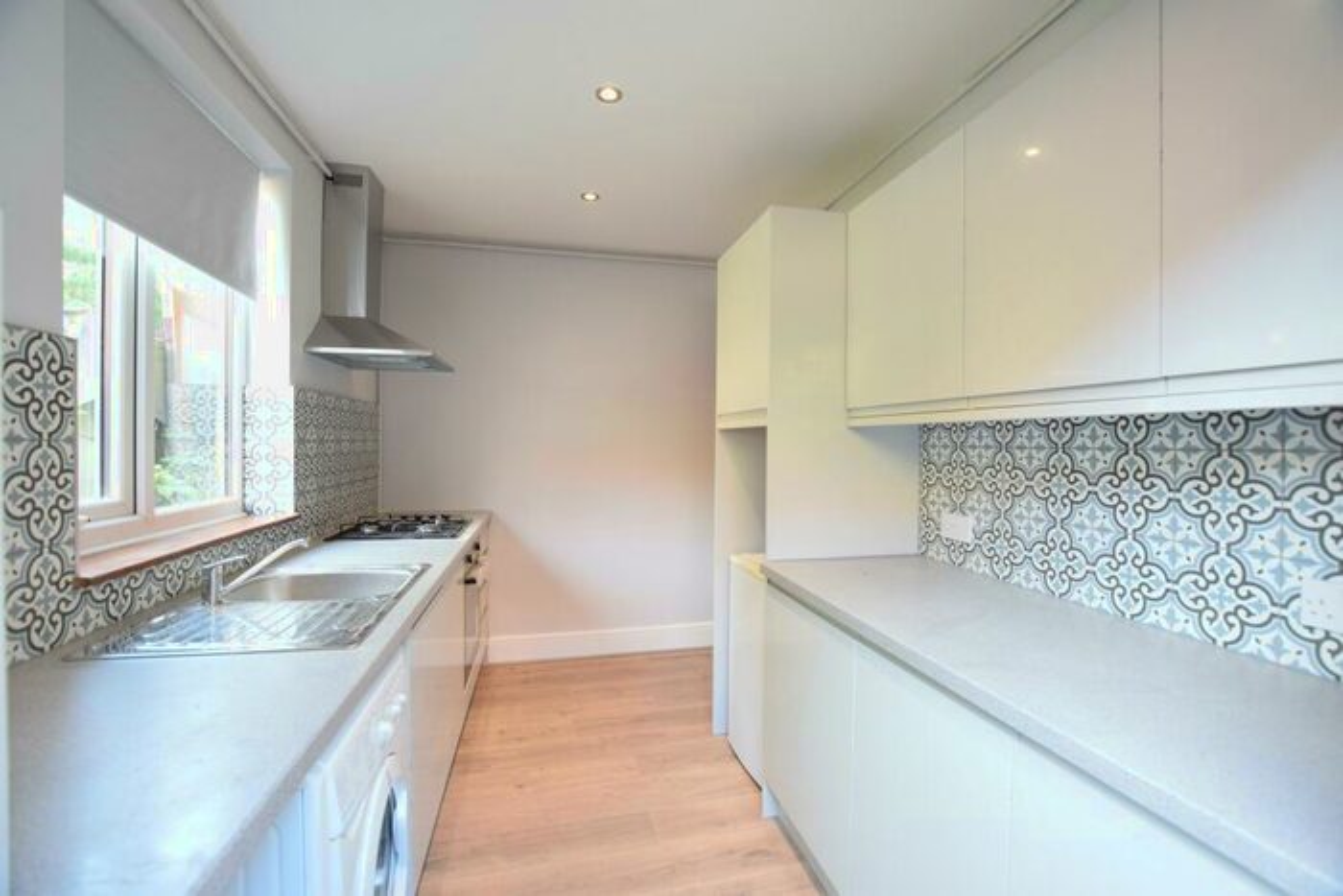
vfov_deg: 77.4
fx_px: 560
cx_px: 672
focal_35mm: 15
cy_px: 448
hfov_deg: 100.4
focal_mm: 10
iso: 1250
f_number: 4.5
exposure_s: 1/60
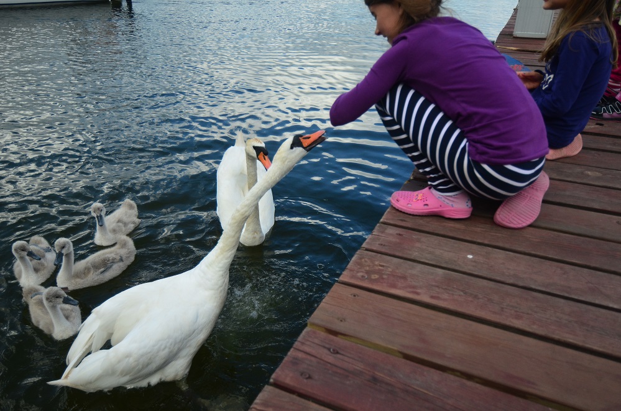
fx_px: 439
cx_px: 310
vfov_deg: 50.2
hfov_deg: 70.6
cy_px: 206
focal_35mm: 26
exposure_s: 1/2500
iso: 640
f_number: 4
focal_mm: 17
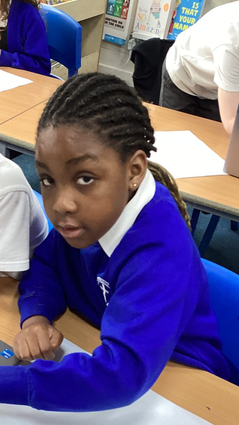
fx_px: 586
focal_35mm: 52
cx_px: 46
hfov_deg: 22.7
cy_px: 320
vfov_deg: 38.8
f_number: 2.4
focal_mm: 3.3
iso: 125
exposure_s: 1/60
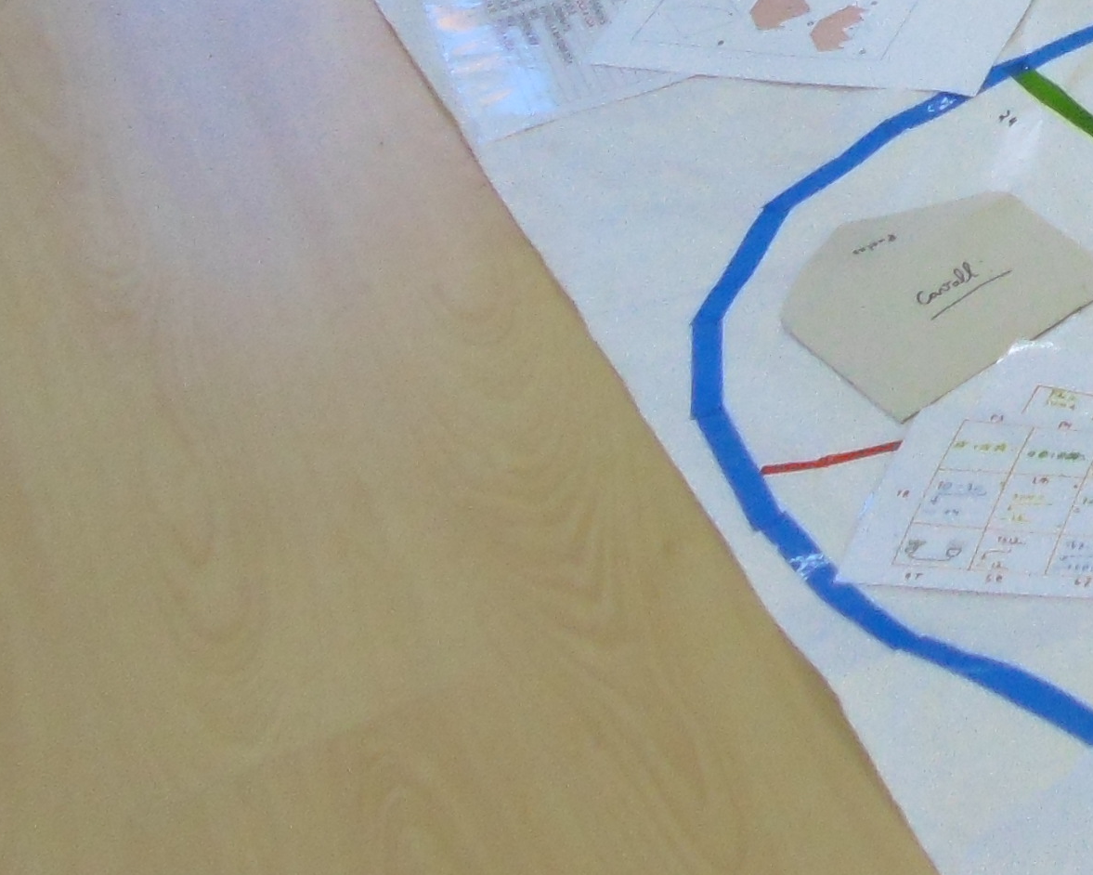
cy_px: -643
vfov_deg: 14.6
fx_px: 3041
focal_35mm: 94
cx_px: 1646
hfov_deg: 18.1
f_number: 3
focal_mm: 4
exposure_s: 1/80
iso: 250
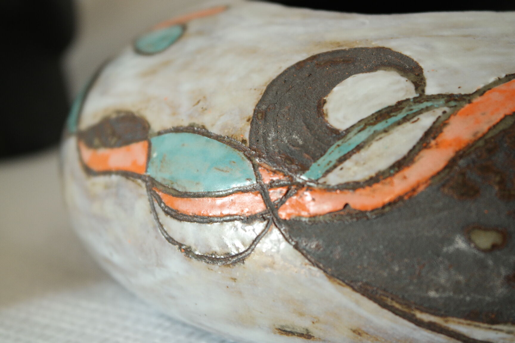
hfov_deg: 29.2
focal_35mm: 69
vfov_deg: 19.7
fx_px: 987
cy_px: 172
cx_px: 258
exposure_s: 1/30
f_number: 6.3
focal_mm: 45
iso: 400
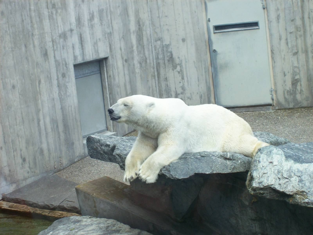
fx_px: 977
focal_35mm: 108
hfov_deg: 18.2
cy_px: 118
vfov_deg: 13.7
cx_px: 156
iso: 80
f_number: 4.8
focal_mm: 18
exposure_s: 1/142
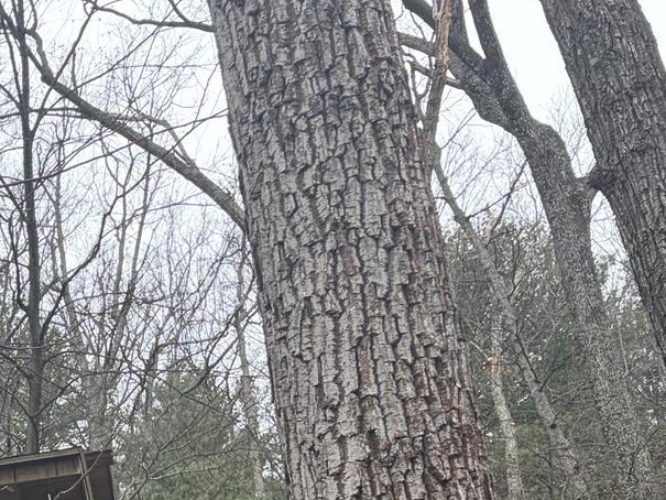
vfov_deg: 15.1
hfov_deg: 19.3
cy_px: 822
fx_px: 1693
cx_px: -350
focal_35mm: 88
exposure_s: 1/140
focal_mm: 5.96
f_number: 1.6
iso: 80
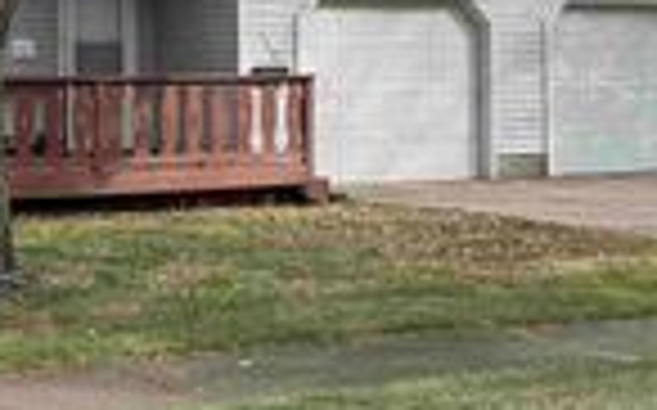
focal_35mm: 87
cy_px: 83
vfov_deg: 14.9
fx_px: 1557
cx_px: 140
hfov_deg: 23.5
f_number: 1.78
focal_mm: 6.76
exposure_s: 1/1812
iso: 100
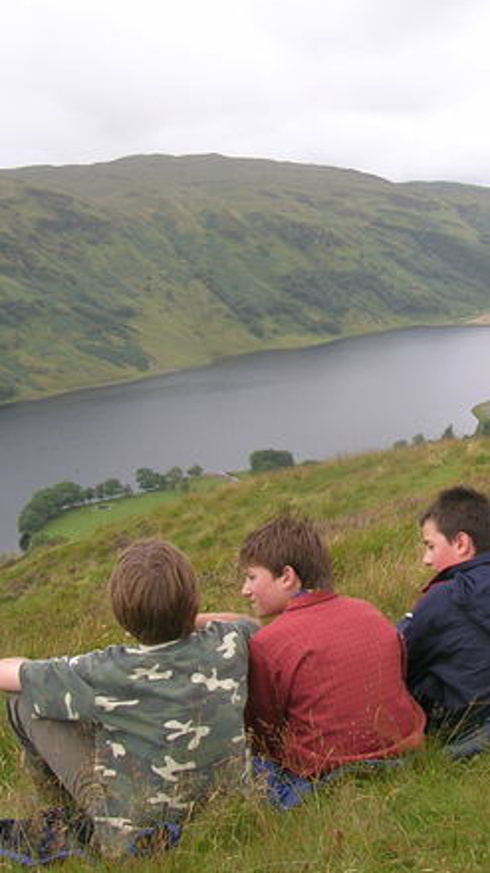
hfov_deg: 22.4
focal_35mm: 52
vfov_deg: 39.9
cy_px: 436
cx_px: 452
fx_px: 1203
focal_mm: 5.4
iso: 50
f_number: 4.8
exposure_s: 1/163
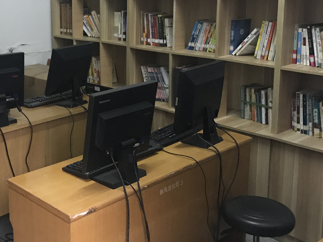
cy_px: 64
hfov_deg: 37.4
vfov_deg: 28.7
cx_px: 88
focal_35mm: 50
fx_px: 466
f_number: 1.8
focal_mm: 3.99
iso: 100
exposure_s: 1/6
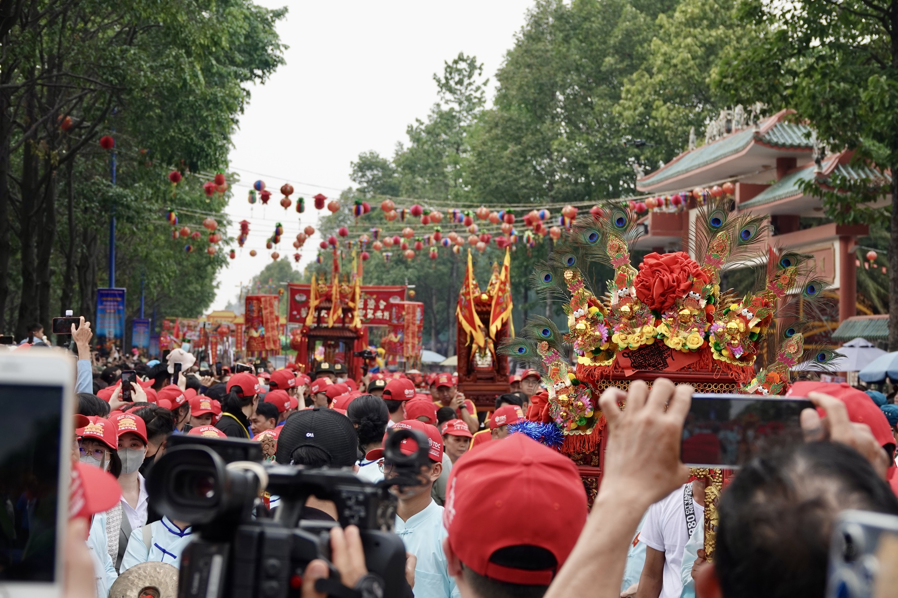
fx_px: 2195
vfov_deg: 15.5
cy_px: 299
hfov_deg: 23.1
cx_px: 449
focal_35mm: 88
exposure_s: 1/160
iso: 100
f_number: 3.5
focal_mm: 32.39
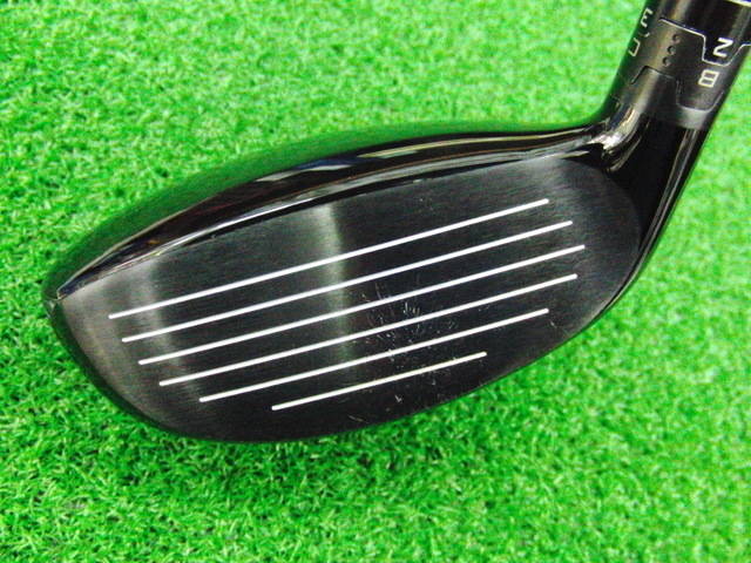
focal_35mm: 37
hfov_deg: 50.1
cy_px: 282
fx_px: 803
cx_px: 376
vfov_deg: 38.7
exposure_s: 1/80
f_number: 3.6
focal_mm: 6.42
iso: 3200
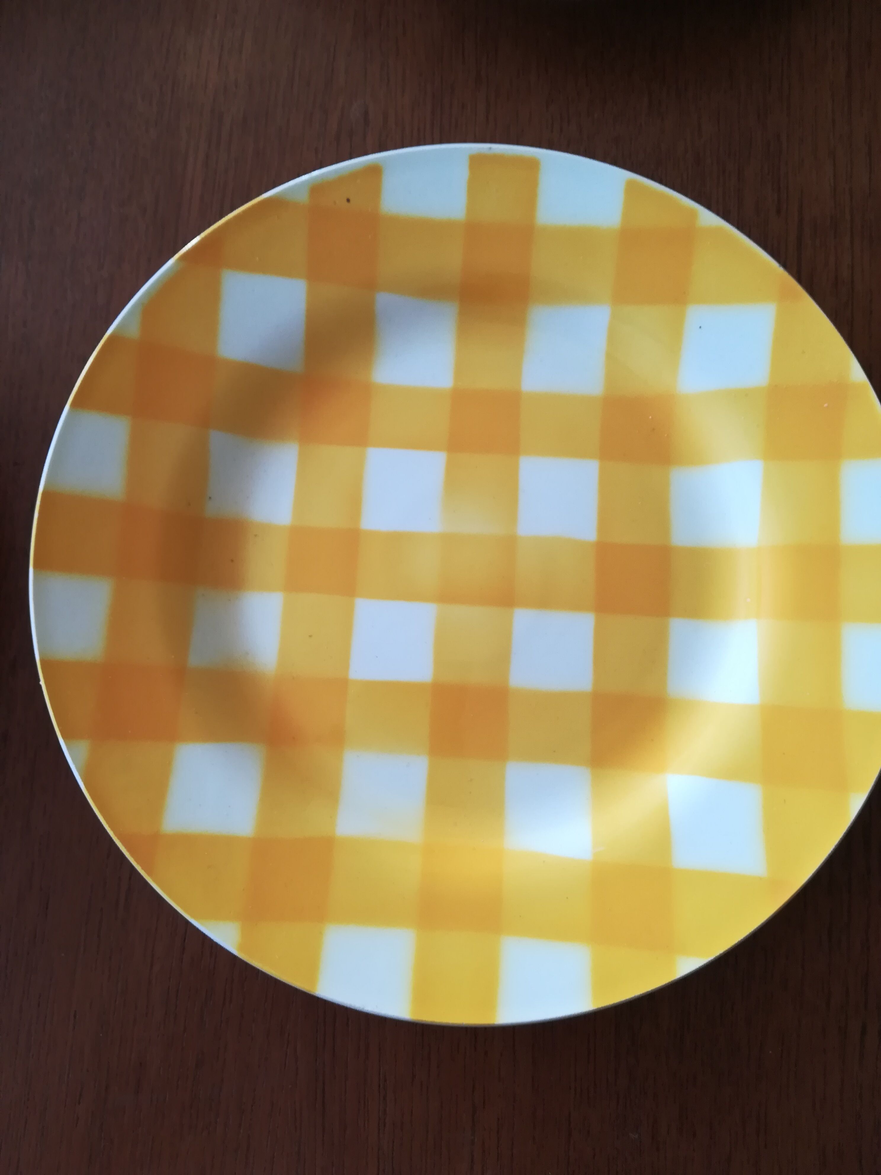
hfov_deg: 53.1
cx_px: 440
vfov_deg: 67.3
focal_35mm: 26
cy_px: 588
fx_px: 882
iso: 125
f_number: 2.2
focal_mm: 3.83
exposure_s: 1/33.3
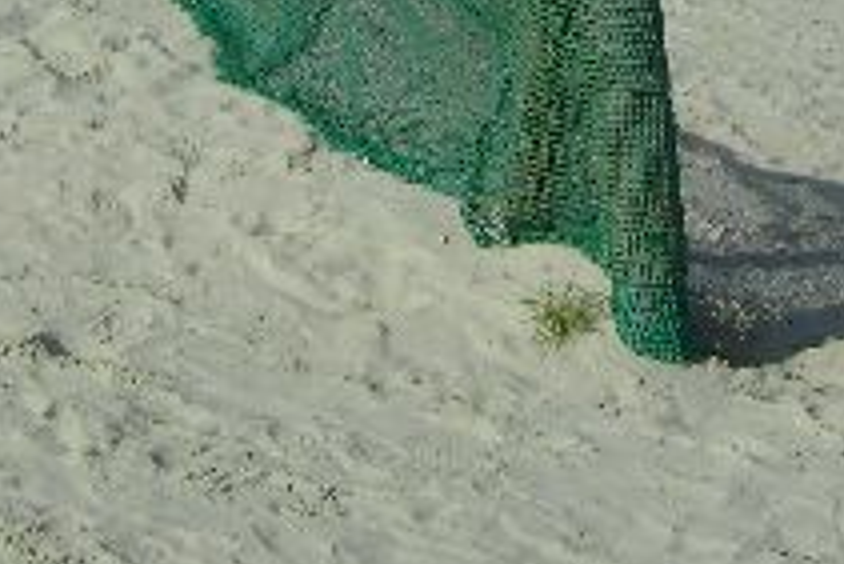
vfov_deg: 7.5
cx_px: 344
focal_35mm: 180
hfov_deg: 11.4
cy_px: -268
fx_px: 4223
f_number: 5.63
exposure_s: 1/1000
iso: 64
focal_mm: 9.5
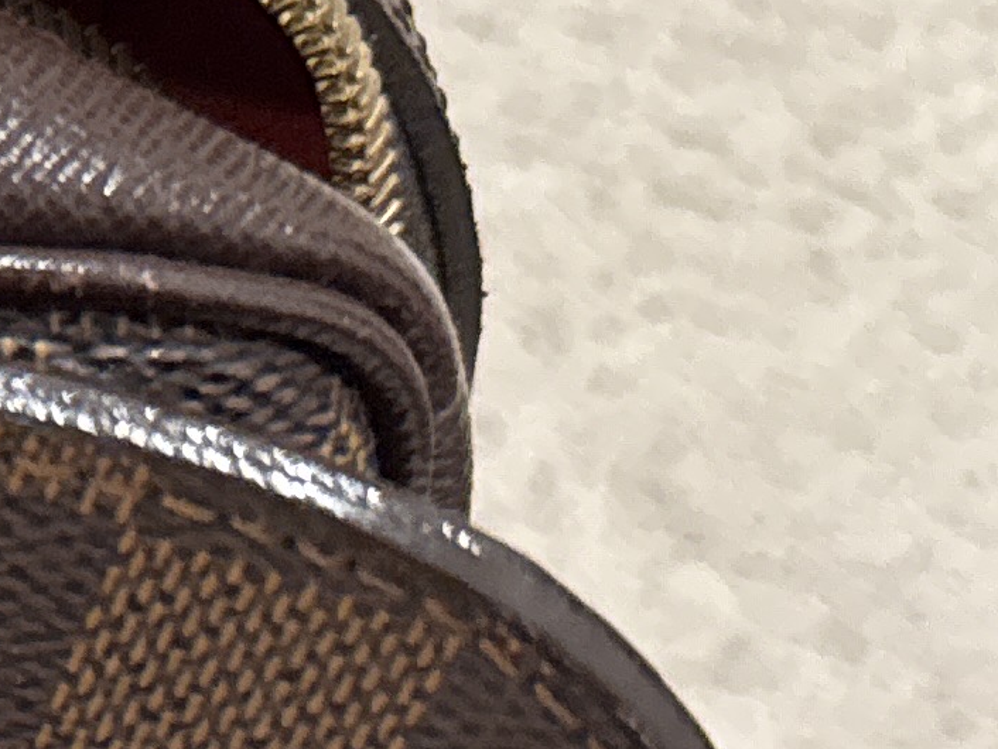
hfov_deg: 11.2
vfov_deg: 10.4
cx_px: -1624
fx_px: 3951
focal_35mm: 137
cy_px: 1193
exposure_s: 1/40
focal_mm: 6.76
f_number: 1.78
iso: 640
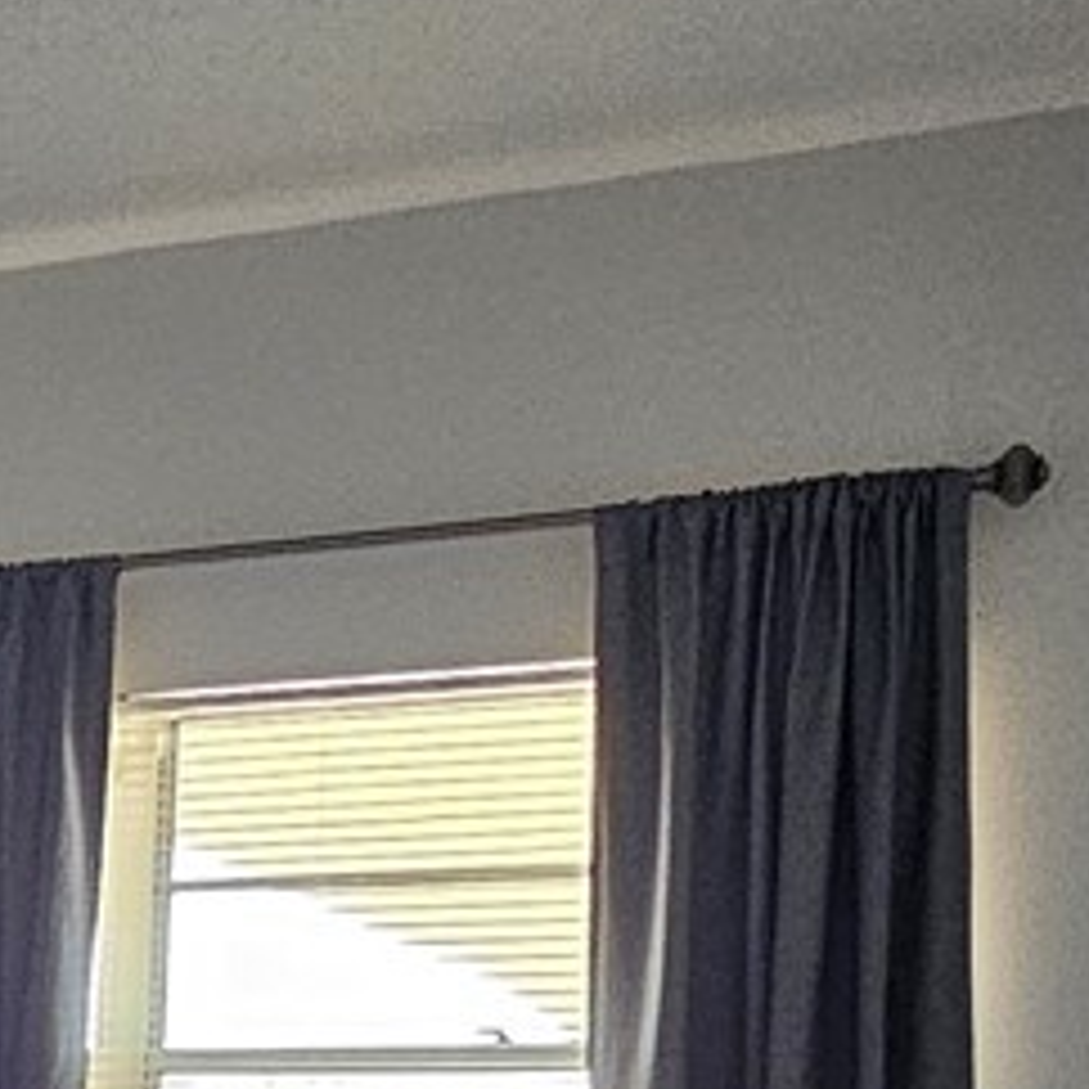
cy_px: 1480
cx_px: -621
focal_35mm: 76
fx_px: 2705
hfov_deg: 19.4
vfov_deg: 20.5
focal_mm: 2.2
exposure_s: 1/77.4
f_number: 2.2
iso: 500
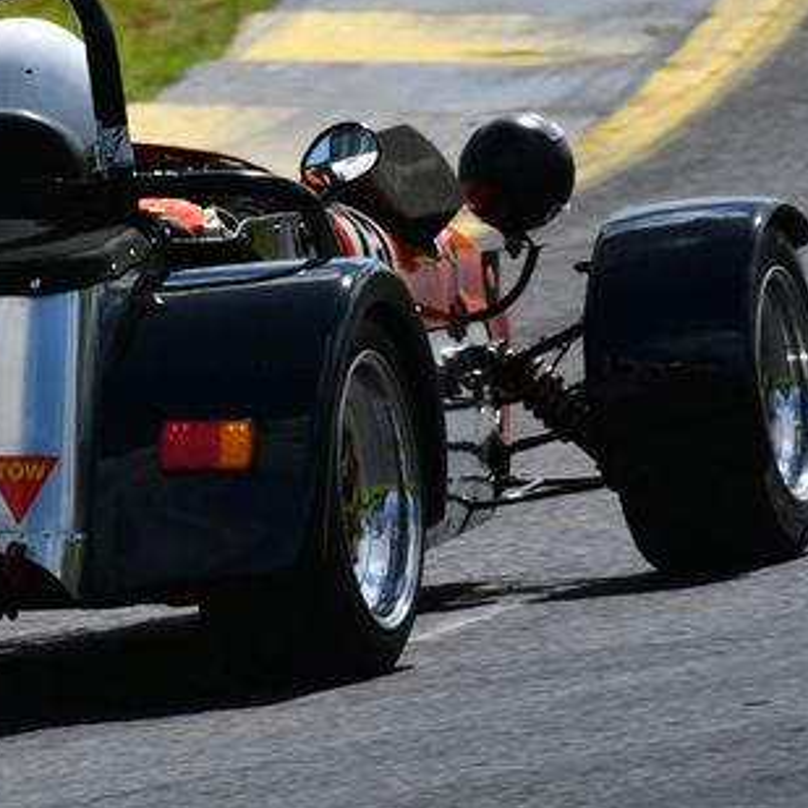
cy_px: 139
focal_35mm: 1649
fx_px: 43547
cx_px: -126
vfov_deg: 1.1
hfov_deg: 1.1
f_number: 11
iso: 320
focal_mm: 500
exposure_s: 1/640
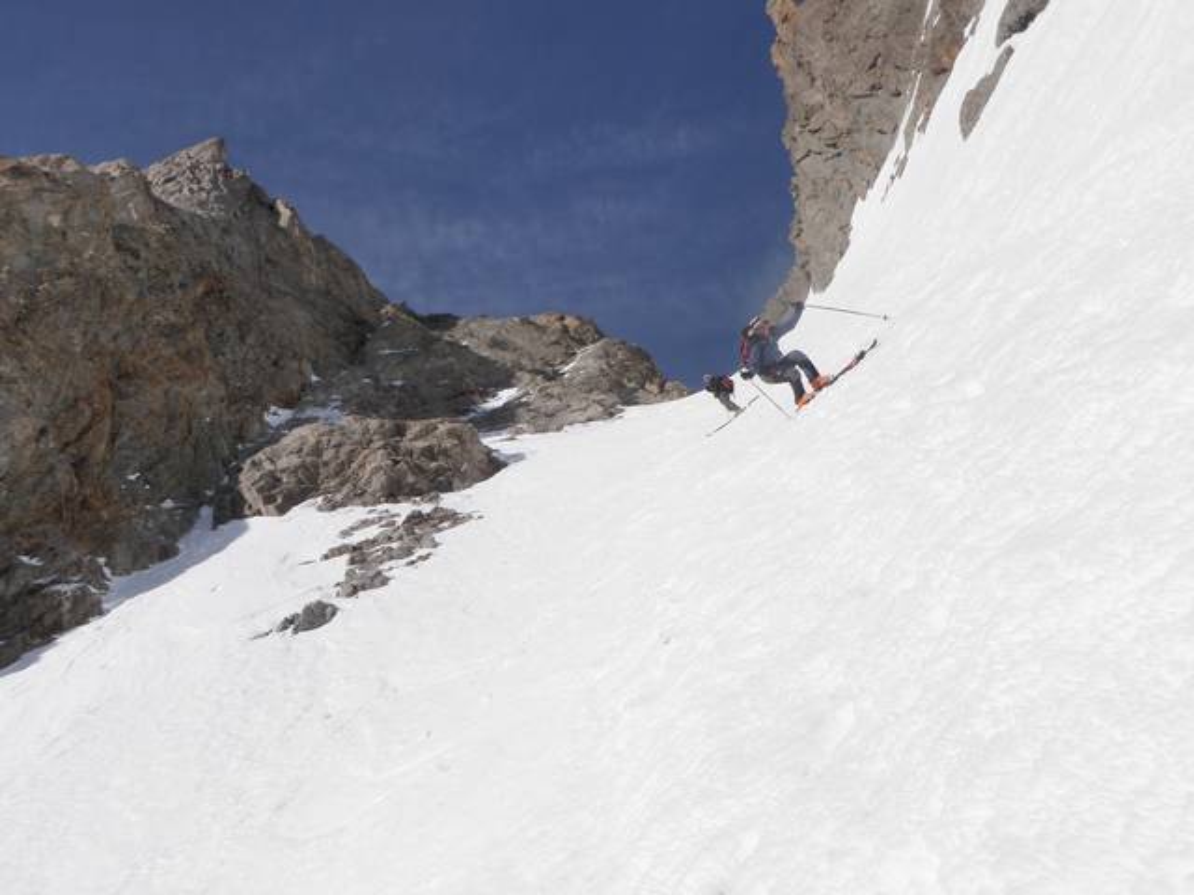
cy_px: 448
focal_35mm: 28
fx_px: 966
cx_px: 597
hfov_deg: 63.4
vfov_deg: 49.7
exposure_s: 1/640
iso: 50
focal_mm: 5
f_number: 5
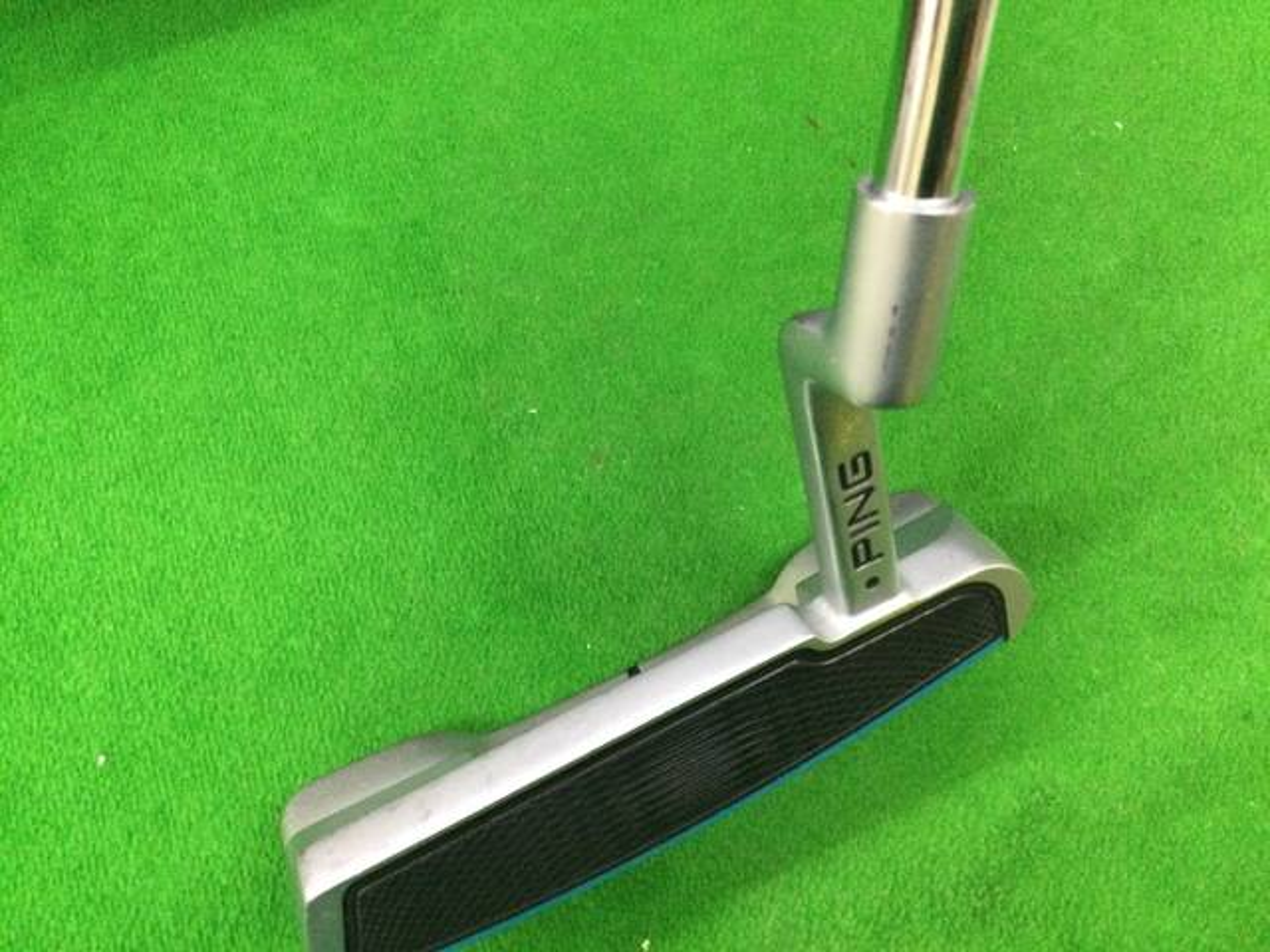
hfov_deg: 58.4
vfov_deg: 45.4
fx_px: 1137
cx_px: 635
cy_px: 476
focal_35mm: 31
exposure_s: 1/30
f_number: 2.4
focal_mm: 3.3
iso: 200
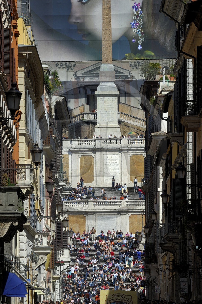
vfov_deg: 6.3
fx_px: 2767
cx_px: 96
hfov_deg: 4.2
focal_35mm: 328
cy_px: 149
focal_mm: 180
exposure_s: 1/250
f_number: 11
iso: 100
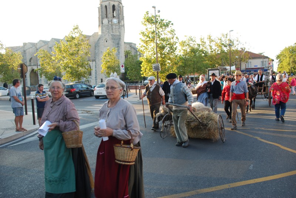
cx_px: 148
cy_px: 99
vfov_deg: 48.1
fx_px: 222
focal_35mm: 27
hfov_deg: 67.3
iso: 200
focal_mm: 18
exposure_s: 1/100
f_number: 5
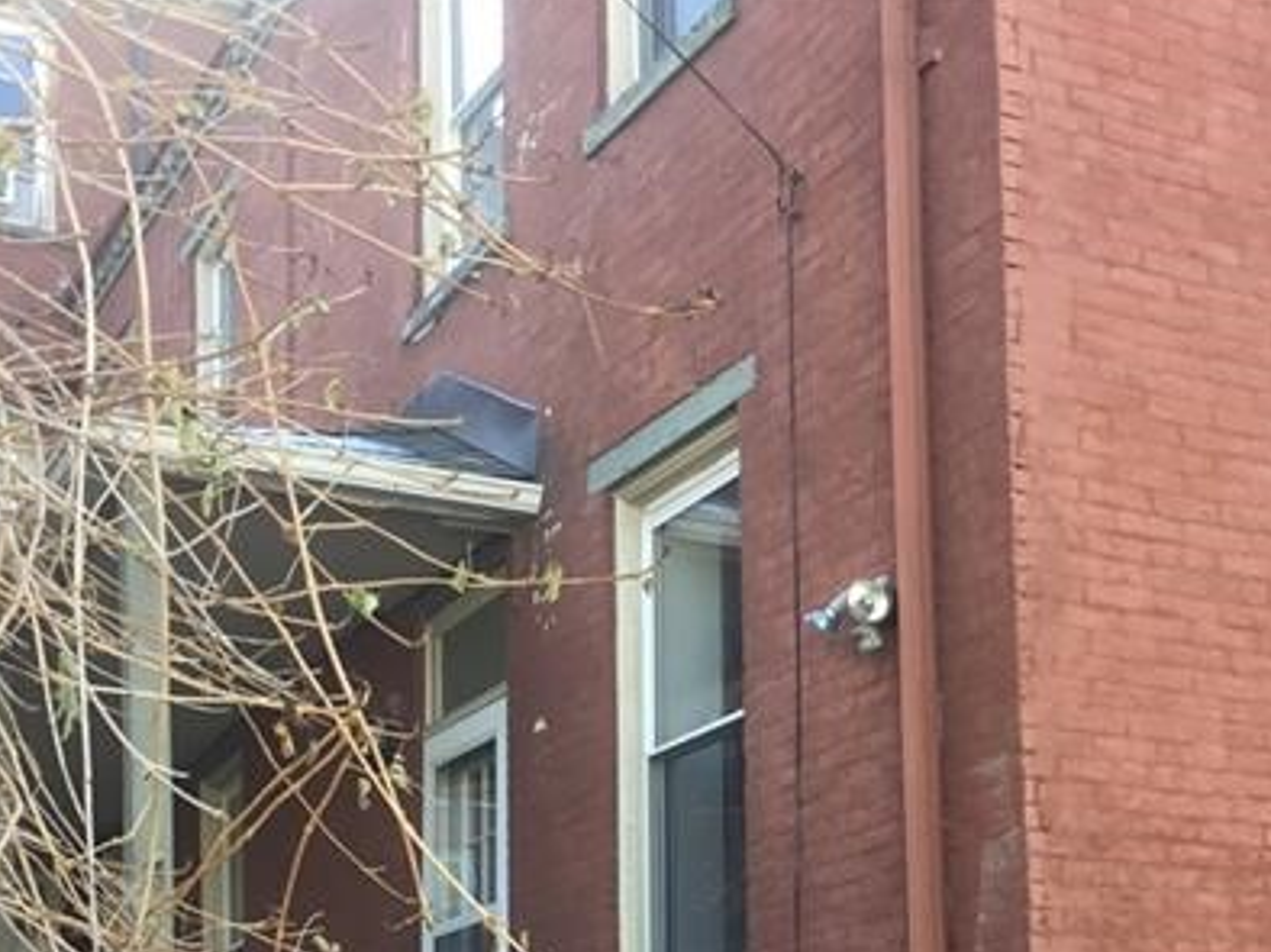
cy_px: 952
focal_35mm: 63
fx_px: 2312
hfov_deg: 30.5
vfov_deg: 22.4
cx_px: 845
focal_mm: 3.3
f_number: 2.4
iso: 32
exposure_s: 1/120
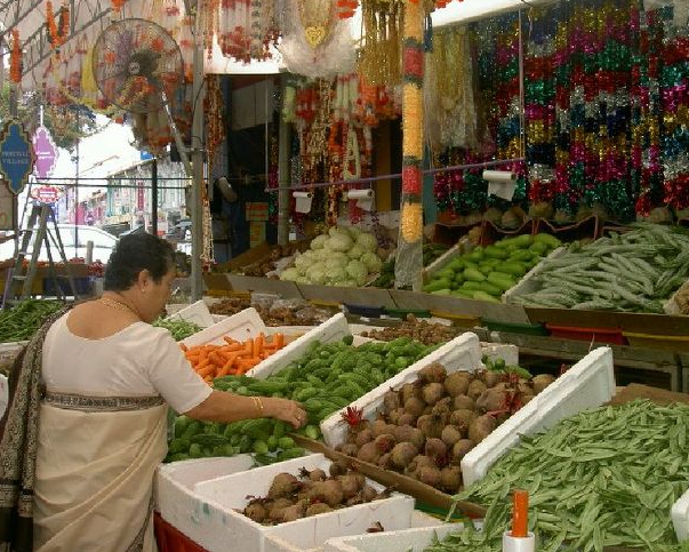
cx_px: 347
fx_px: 836
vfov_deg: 36.5
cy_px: 276
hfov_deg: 44.8
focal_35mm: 41
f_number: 4.7
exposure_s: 1/122
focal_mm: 8
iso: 100
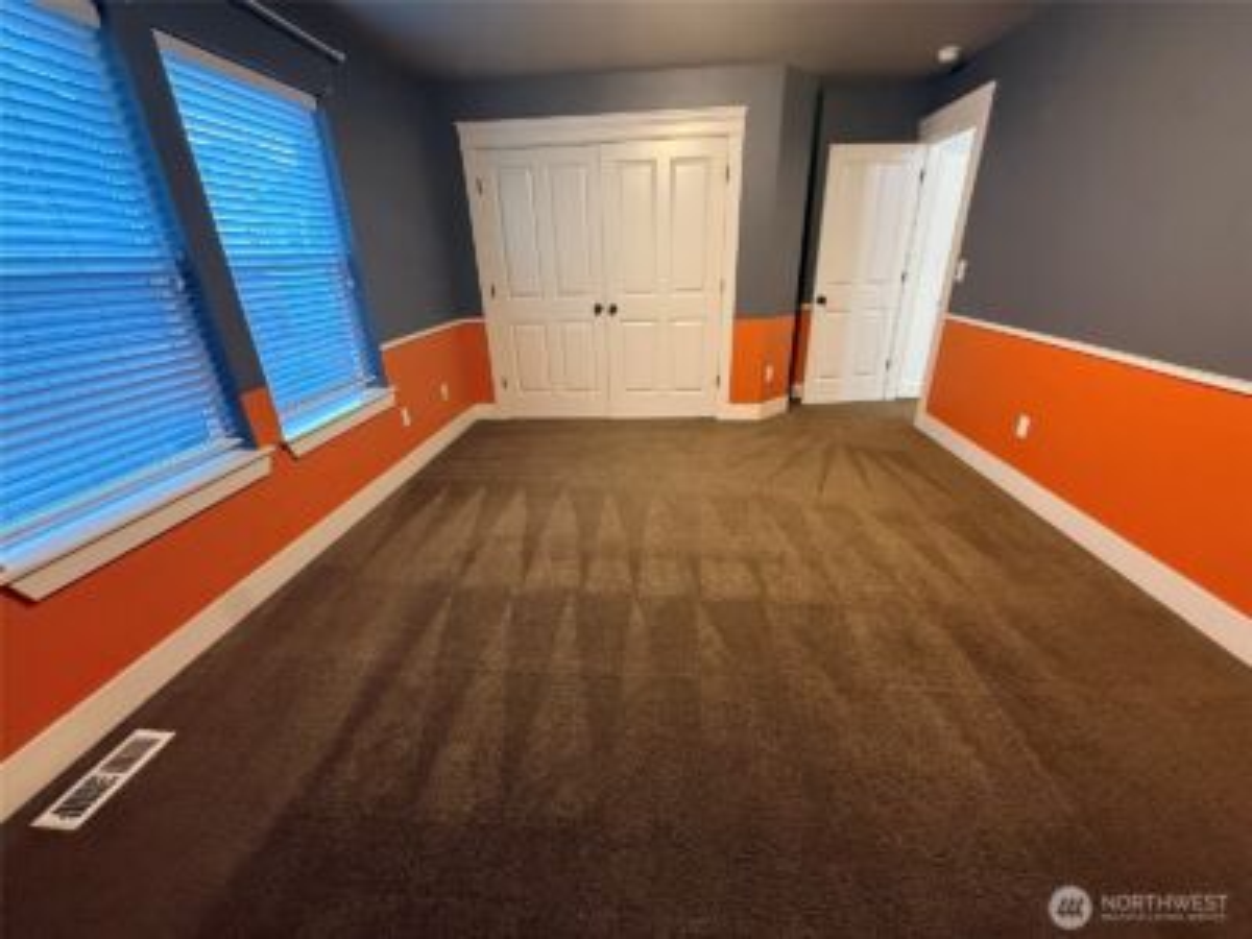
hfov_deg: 102.1
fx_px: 506
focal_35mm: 14
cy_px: 470
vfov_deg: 85.7
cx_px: 626
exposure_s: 1/60
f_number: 2.2
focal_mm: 2.22
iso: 640
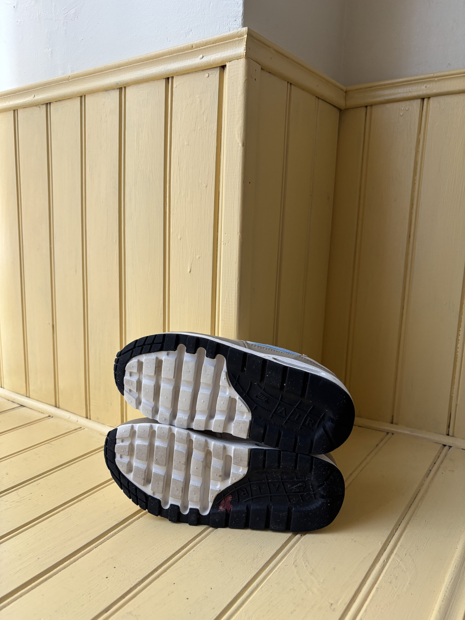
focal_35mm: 26
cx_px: 232
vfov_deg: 67.3
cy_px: 310
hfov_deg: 53.1
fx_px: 466
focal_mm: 5.96
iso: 125
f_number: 1.6
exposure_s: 1/72
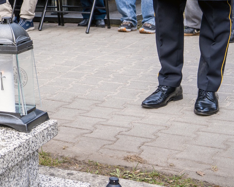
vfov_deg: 15.4
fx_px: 679
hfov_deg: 16.9
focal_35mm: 98
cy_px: 4
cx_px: -157
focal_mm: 30
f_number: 6.3
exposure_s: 1/250
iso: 160
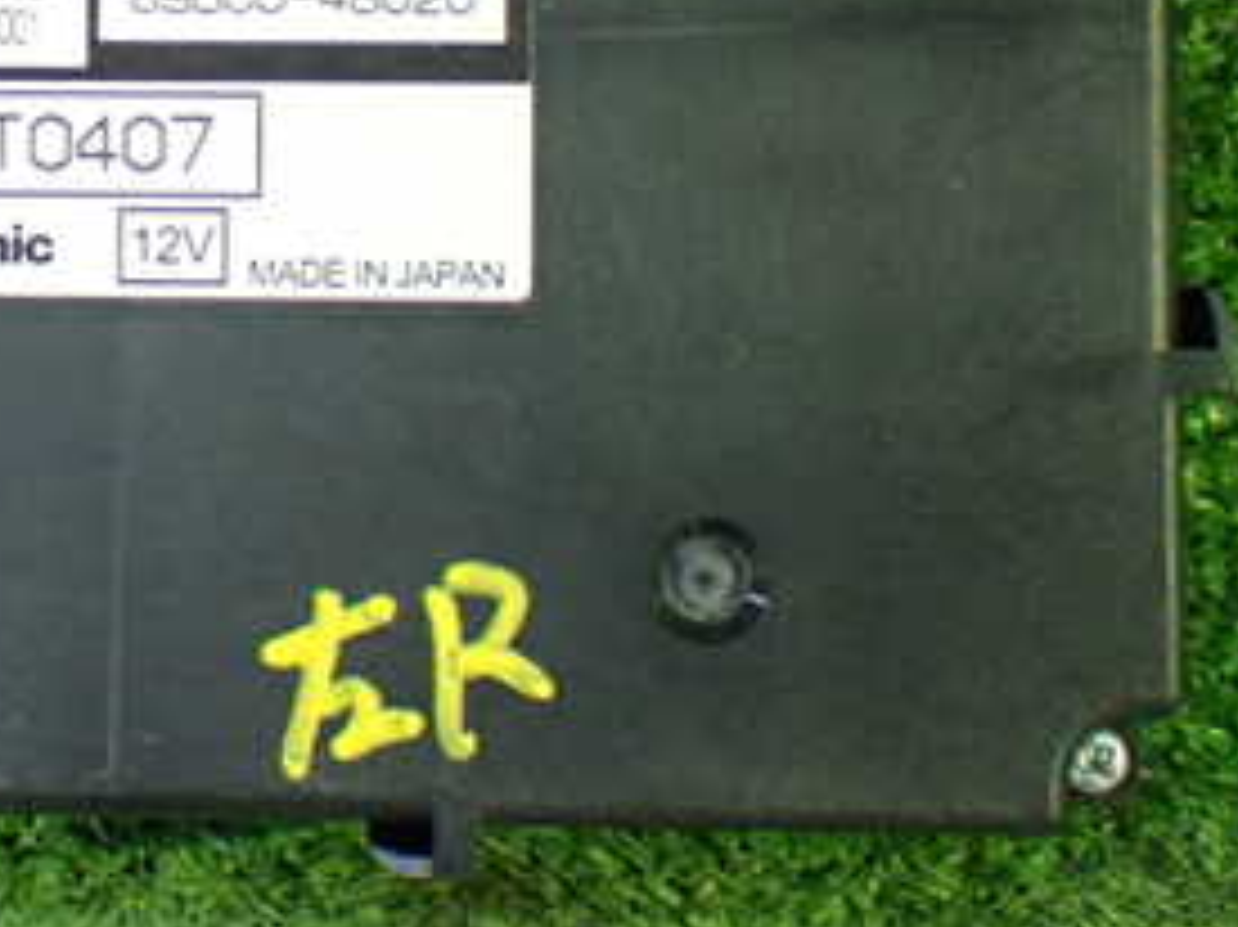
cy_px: 122
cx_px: 126
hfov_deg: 23.0
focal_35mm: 83
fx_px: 2967
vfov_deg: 17.5
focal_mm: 6.83
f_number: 2.7
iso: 800
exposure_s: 1/40
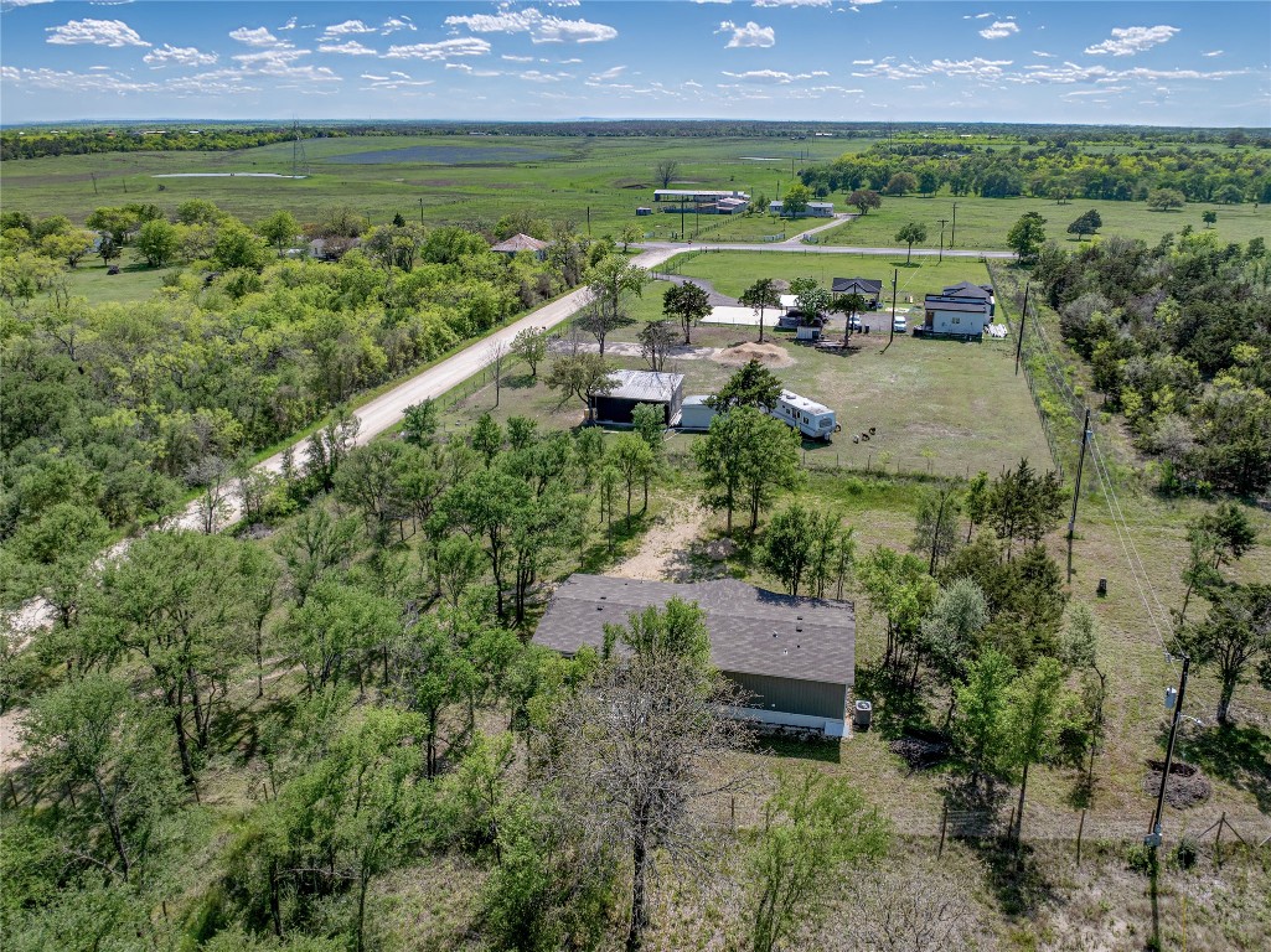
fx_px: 881
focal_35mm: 24
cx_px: 636
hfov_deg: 71.6
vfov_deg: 56.8
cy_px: 476
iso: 230
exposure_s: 1/3200
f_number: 2.8
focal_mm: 12.29
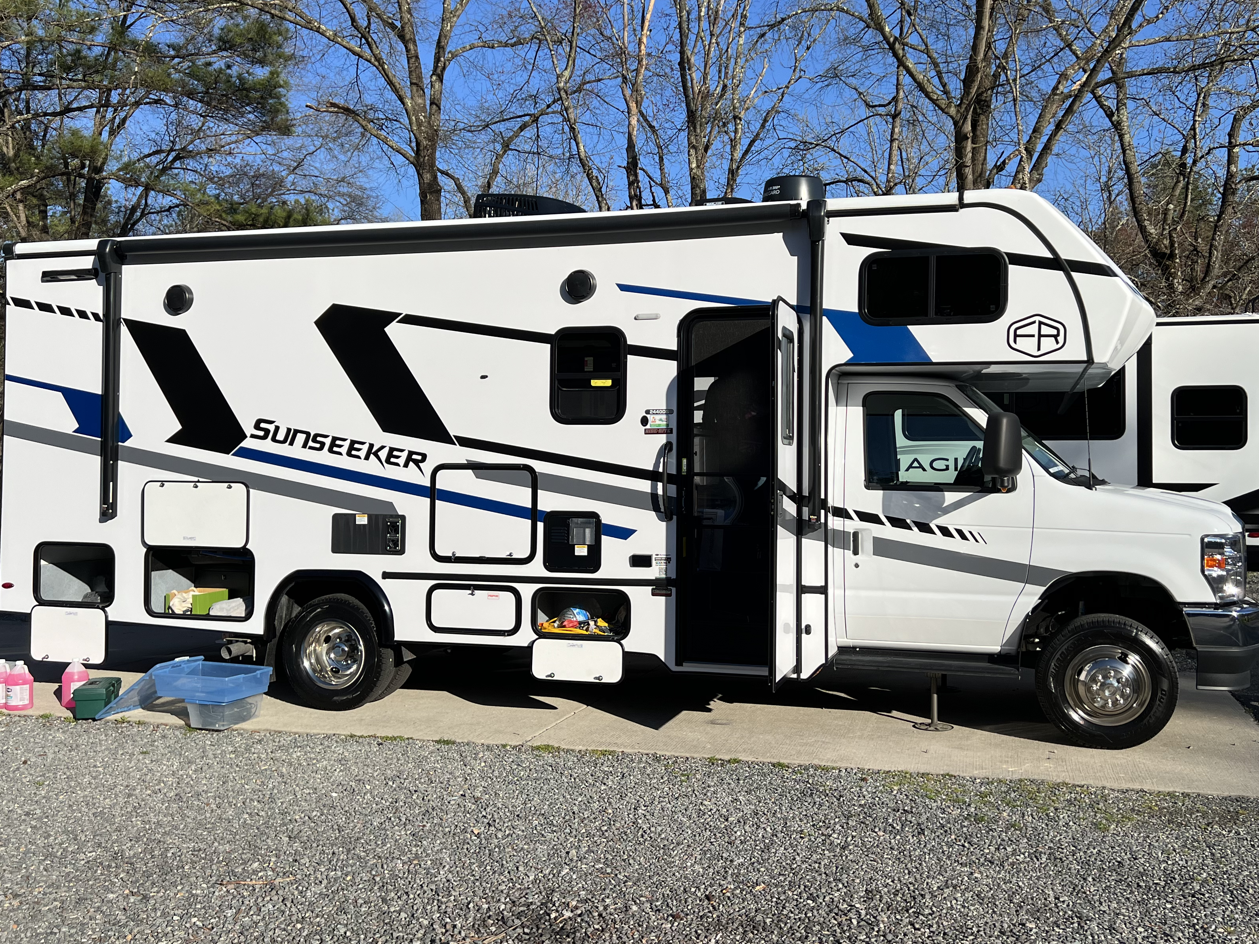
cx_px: 662
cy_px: 445
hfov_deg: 55.3
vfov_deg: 42.9
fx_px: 1200
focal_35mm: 33
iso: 50
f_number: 1.5
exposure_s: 1/6579
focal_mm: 5.7
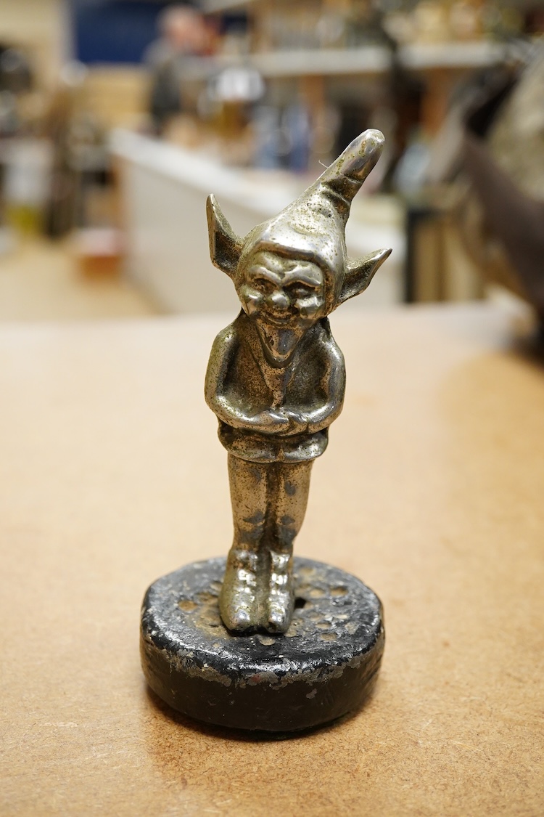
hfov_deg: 29.9
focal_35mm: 45
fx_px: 1020
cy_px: 408
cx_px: 272
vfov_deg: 43.6
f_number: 7.1
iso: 2500
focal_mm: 30
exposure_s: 1/200
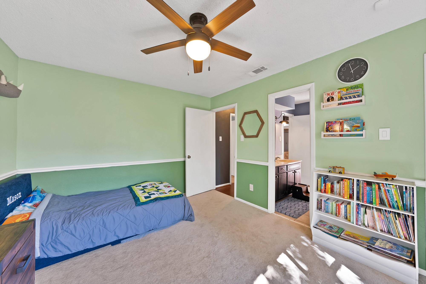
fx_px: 142
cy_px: 142
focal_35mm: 12
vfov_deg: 90.1
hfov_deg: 112.6
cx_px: 213
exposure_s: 1
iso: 640
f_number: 9
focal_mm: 12
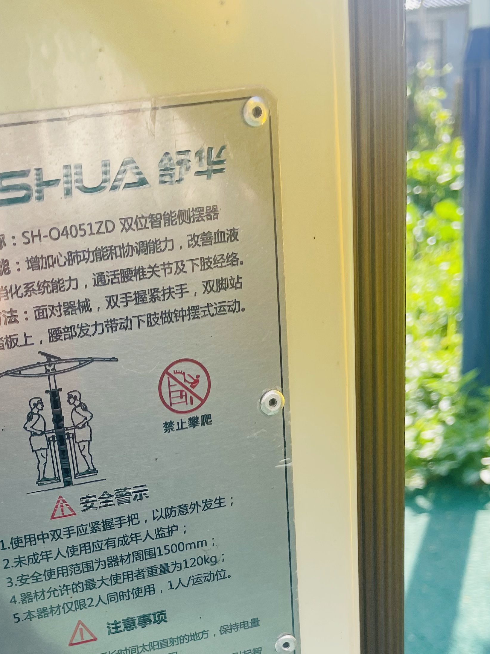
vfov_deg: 37.3
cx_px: 145
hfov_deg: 29.9
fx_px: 906
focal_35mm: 48
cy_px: 579
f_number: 1.6
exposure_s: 1/572
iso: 32
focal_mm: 4.2
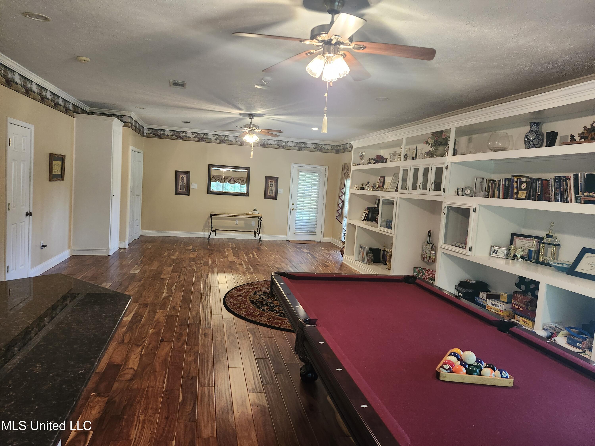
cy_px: 223
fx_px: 395
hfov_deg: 73.9
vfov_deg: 58.9
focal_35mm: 23
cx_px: 298
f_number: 1.8
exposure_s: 1/120
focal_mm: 5.54
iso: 640
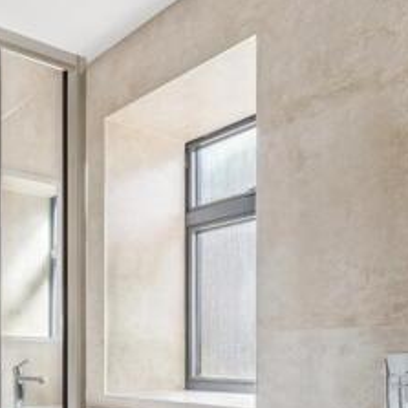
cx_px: -67
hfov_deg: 37.3
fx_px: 467
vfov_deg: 43.4
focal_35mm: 35
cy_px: 363
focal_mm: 14
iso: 200
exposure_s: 1/8
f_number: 9
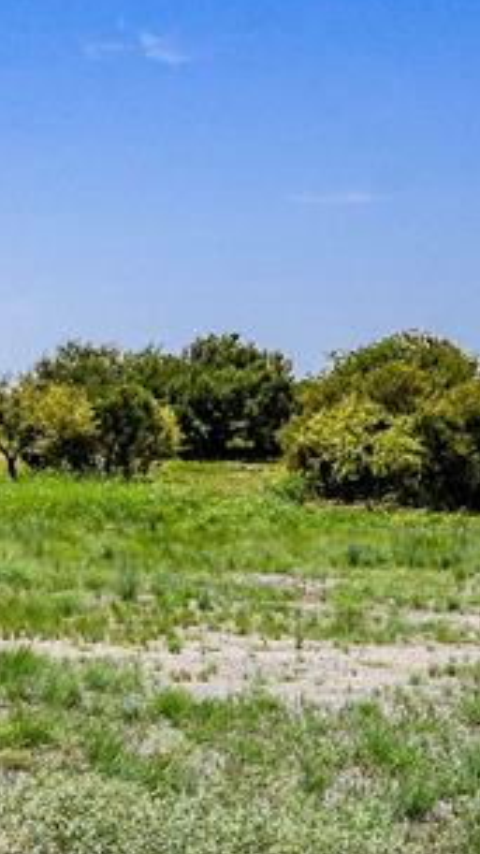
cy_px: 340
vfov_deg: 28.5
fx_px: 1674
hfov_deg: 16.1
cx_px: 34
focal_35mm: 74
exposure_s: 1/500
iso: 250
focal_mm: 14
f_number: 11
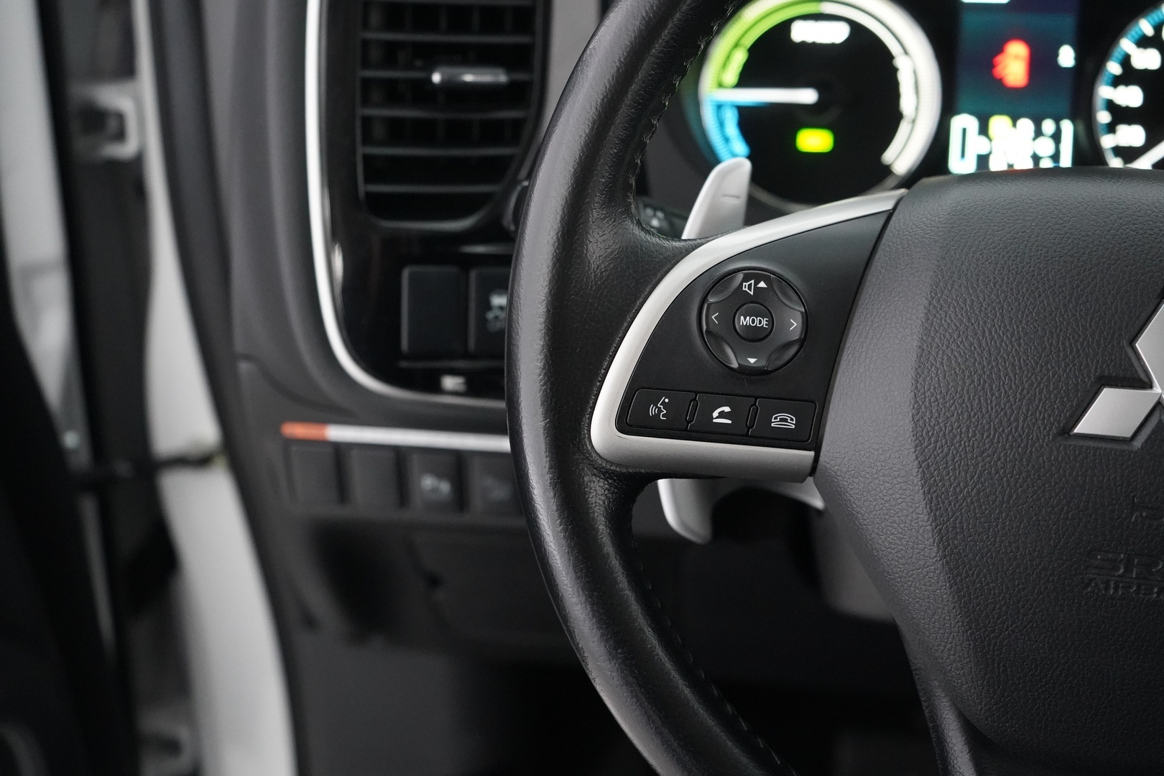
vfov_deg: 28.1
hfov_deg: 41.1
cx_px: 582
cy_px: 388
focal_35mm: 48
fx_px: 1552
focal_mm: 48
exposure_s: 1/50
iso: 8000
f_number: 4.5
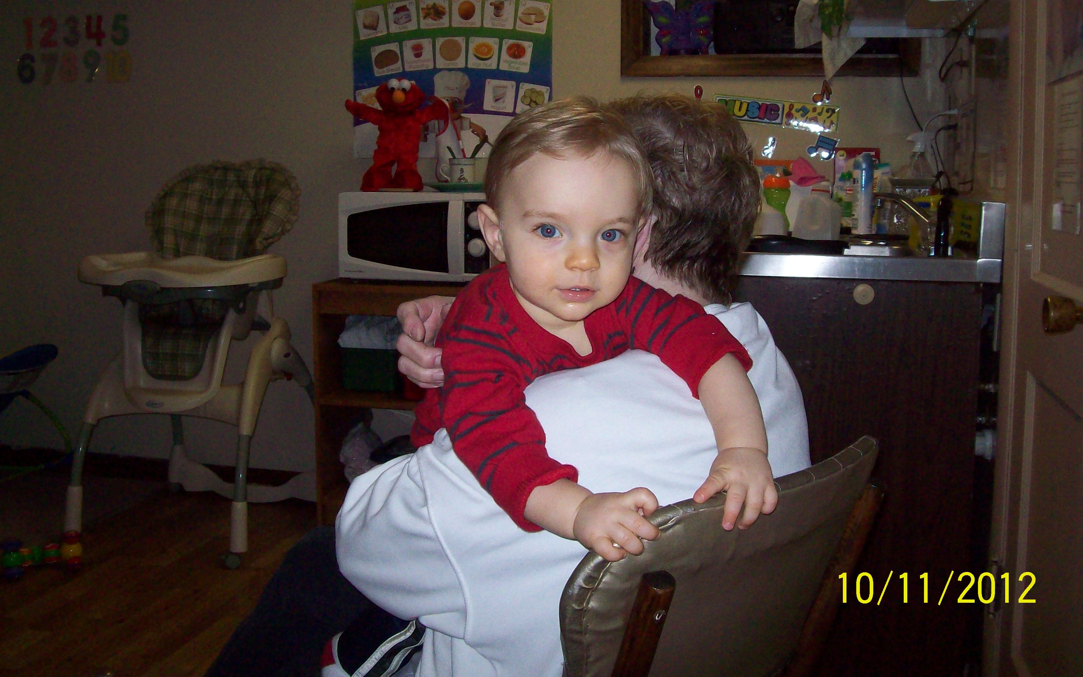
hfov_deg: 50.4
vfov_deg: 32.7
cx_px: 539
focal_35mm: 39
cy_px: 273
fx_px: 1151
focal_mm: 6
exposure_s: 1/64
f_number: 2.7
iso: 200
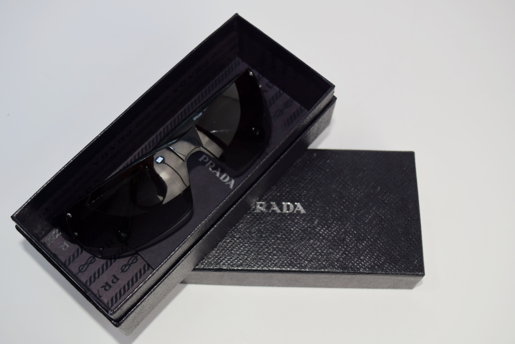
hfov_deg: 43.6
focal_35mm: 45
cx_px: 258
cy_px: 172
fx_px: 644
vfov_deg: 29.9
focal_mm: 30
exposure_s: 1/125
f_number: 5.6
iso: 200
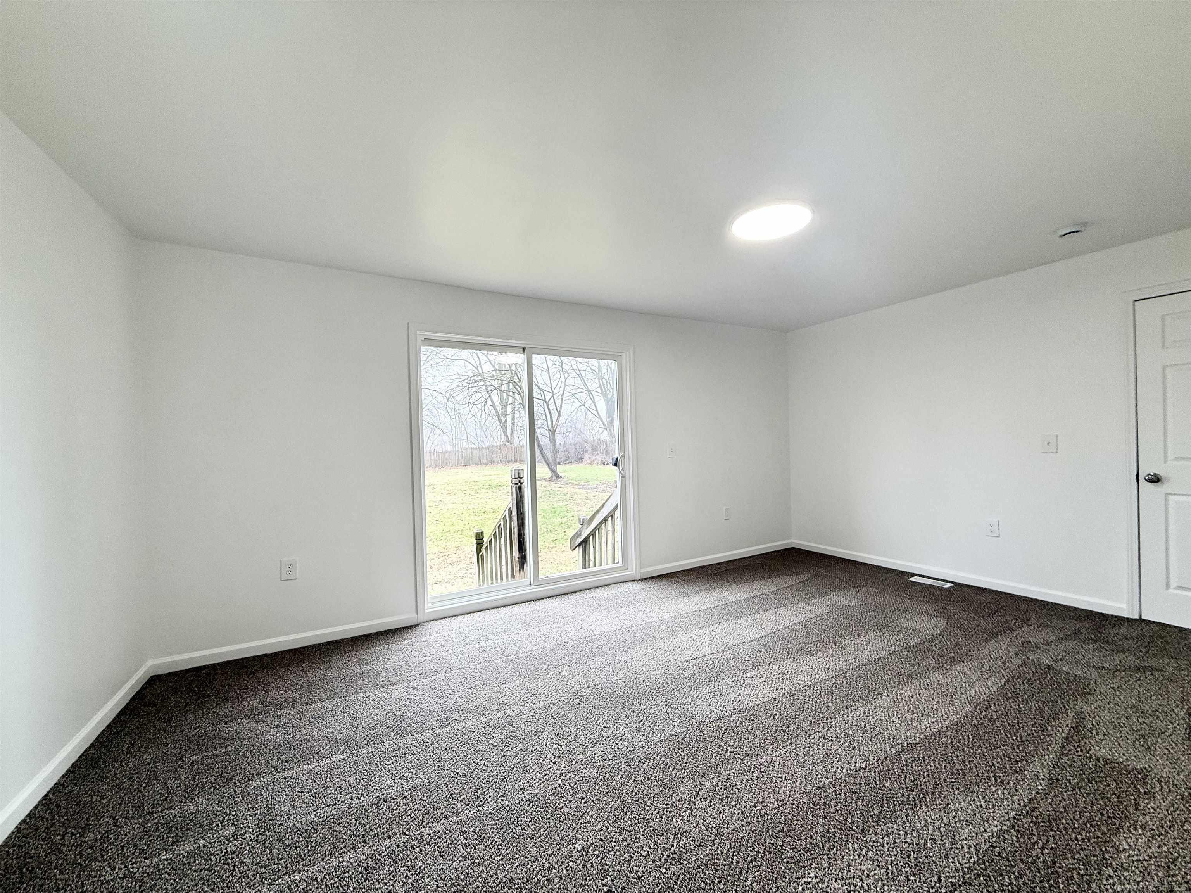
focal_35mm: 14
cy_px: 446
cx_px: 596
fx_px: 482
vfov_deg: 85.7
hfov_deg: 102.1
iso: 80
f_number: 2.2
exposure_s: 1/120
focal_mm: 2.22
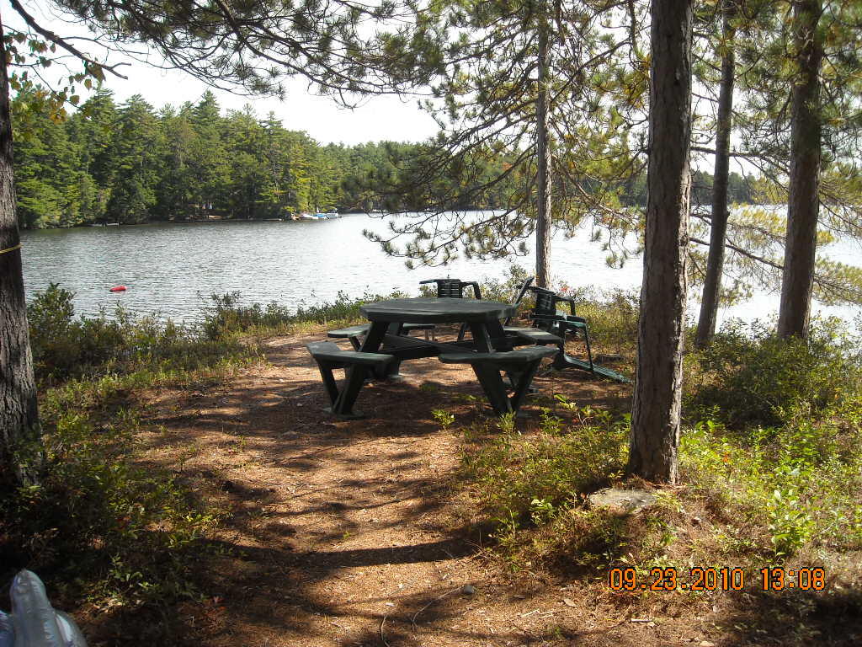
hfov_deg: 52.6
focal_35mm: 35
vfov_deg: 40.7
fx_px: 872
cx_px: 431
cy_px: 324
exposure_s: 1/419
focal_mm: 5.7
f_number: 2.8
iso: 64
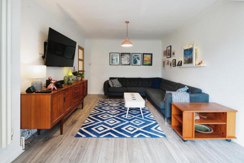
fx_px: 115
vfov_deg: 70.5
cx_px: 122
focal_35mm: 17
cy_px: 82
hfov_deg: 93.3
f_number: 8
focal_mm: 17
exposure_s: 1/2.5
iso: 640
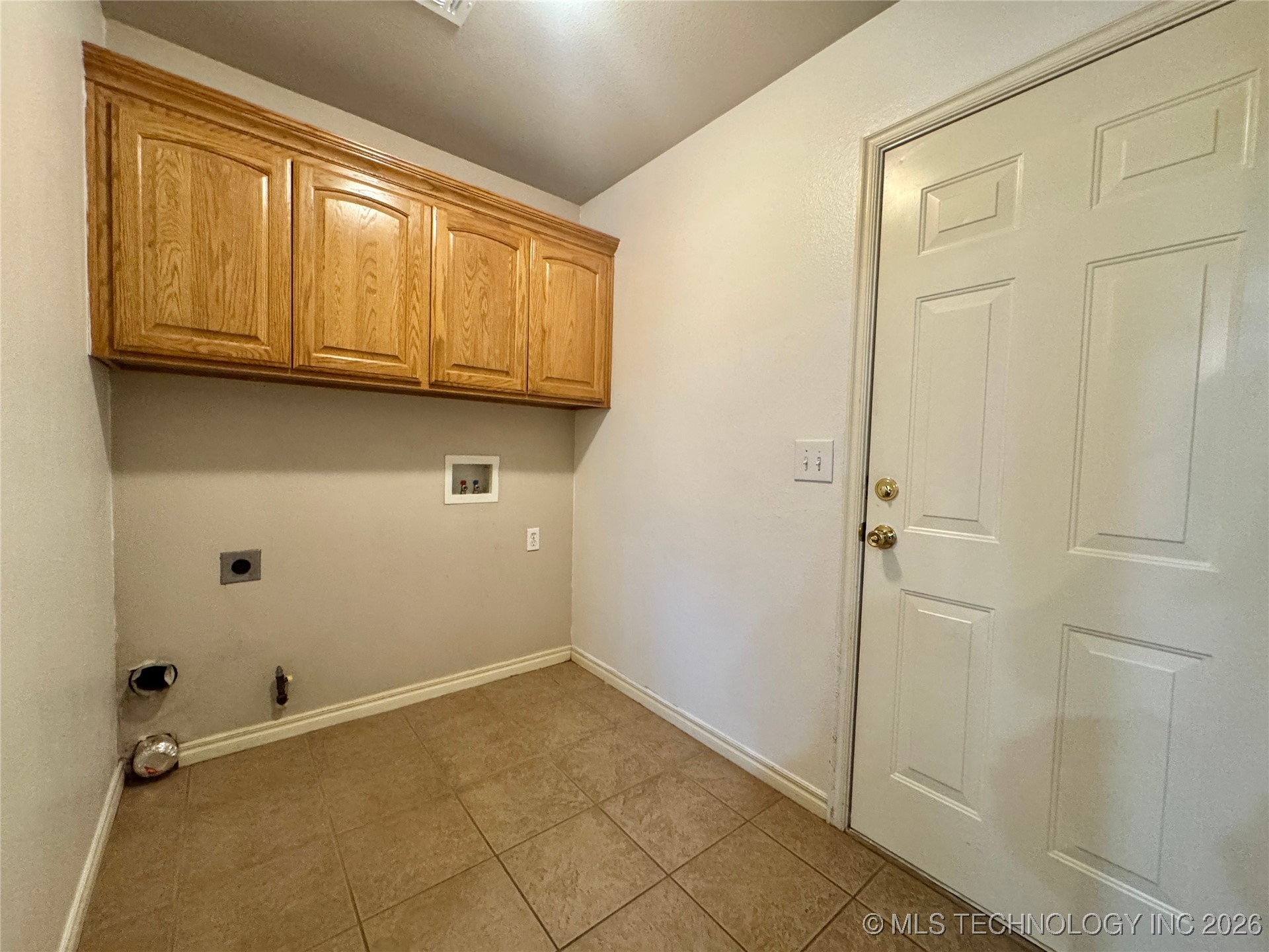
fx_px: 513
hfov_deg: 102.1
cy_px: 476
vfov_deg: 85.7
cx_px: 634
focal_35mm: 14
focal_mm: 2.22
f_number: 2.2
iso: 500
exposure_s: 1/60
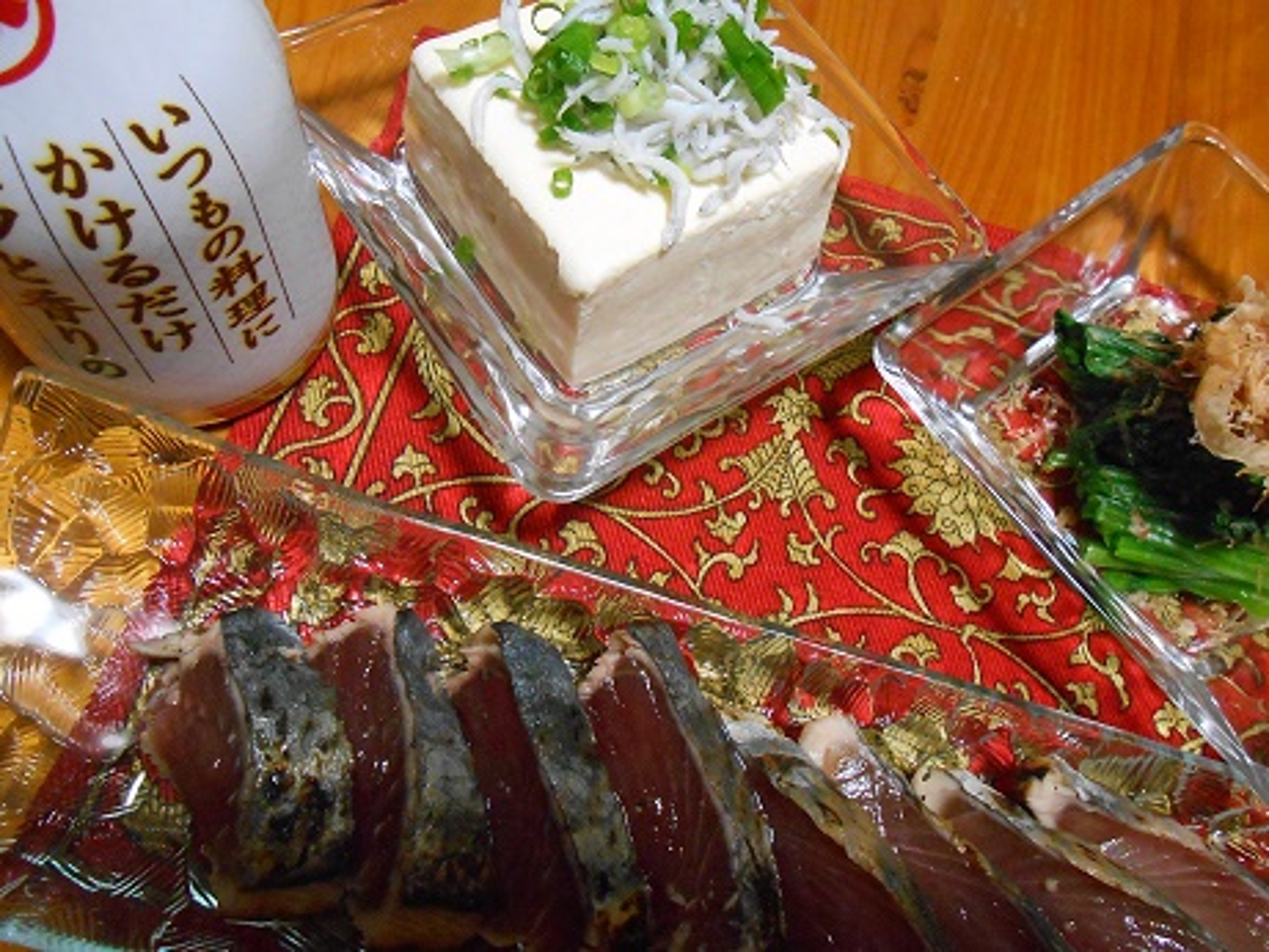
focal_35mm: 26
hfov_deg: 67.3
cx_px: 634
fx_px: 953
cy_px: 476
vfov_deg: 53.1
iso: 800
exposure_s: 1/10
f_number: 3.5
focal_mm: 4.6
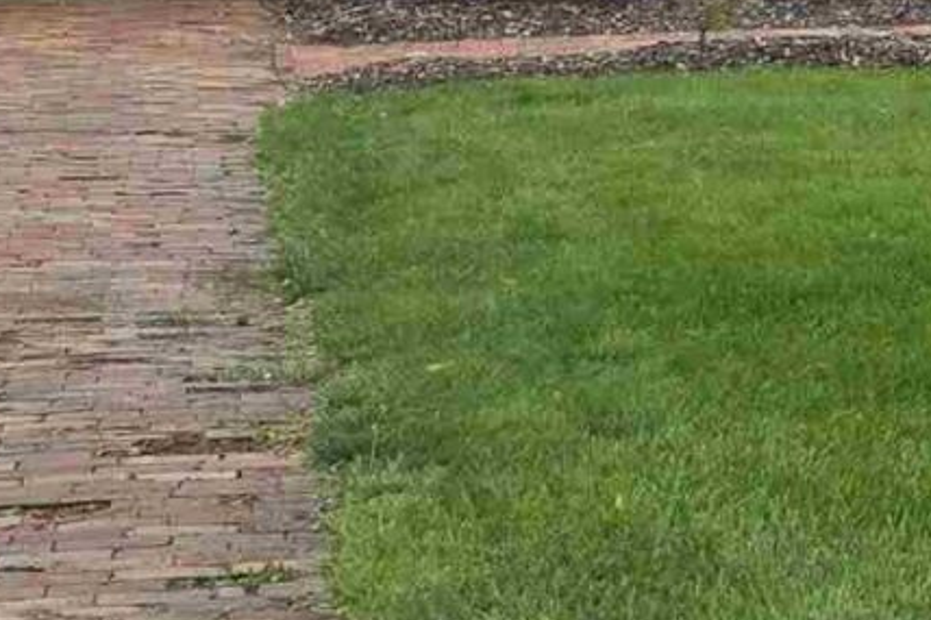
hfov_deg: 13.9
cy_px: -24
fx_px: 3697
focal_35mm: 143
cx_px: 1155
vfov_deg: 9.5
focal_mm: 6.3
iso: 80
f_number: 1.7
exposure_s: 1/1910
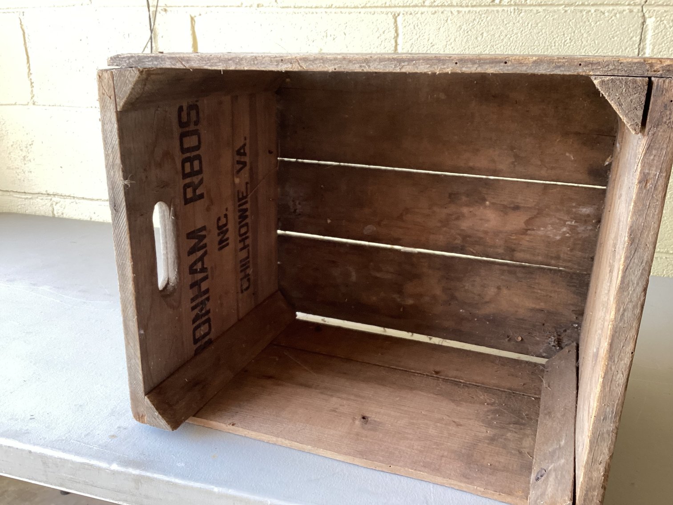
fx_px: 603
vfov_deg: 45.4
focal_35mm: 31
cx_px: 336
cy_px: 252
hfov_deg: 58.3
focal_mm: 3.3
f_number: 2.4
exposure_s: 1/120
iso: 80
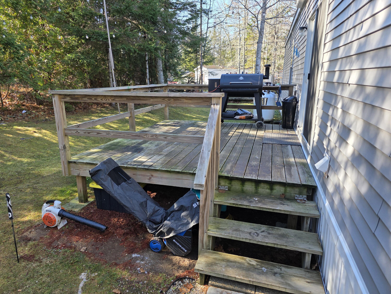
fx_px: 260
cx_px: 196
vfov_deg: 58.9
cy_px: 147
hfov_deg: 73.9
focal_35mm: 23
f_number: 1.7
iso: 50
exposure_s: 1/359
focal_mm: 6.3
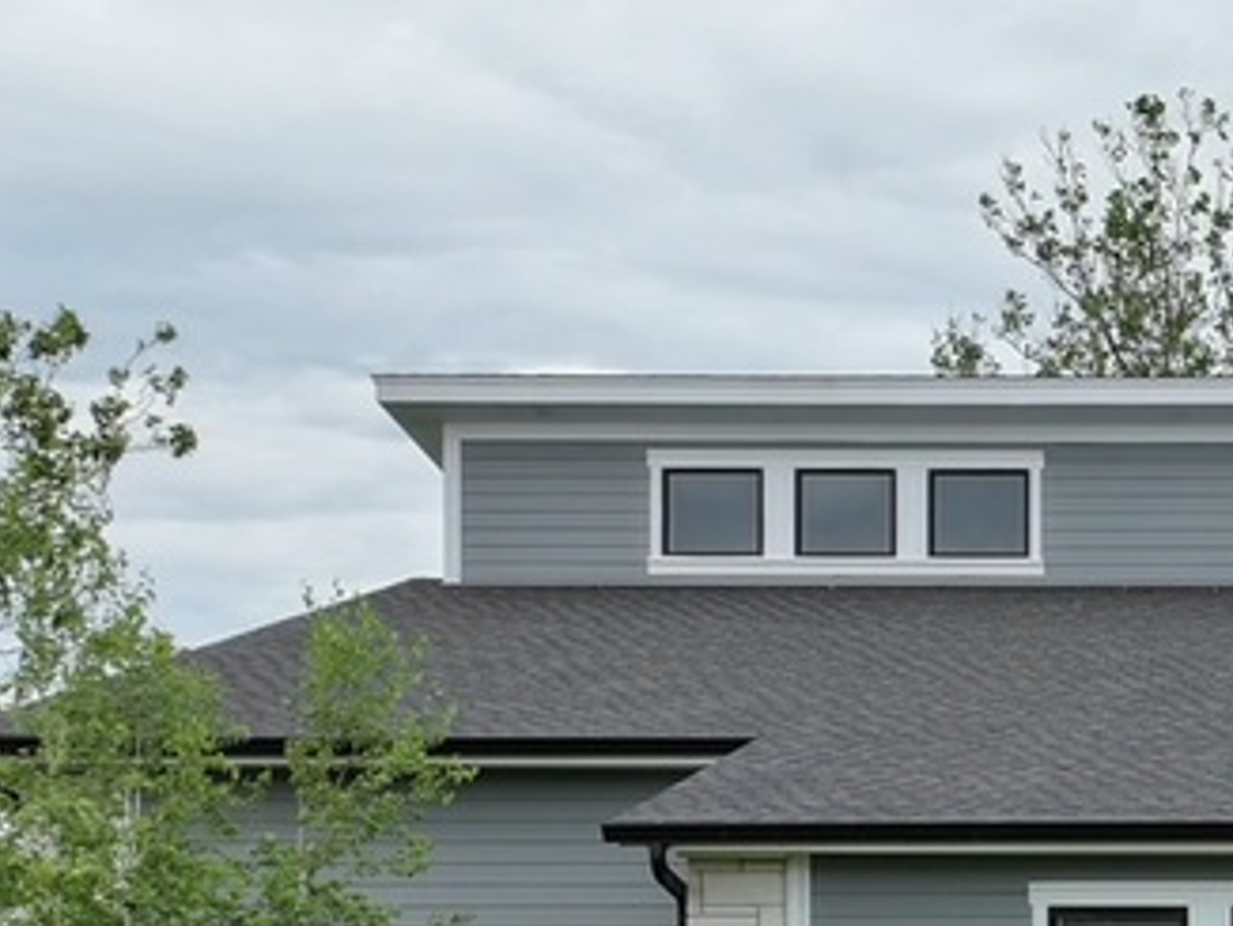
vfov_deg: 13.6
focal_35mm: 106
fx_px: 3778
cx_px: 2054
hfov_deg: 16.3
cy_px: 1073
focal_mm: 12.29
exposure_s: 1/800
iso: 330
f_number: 2.8
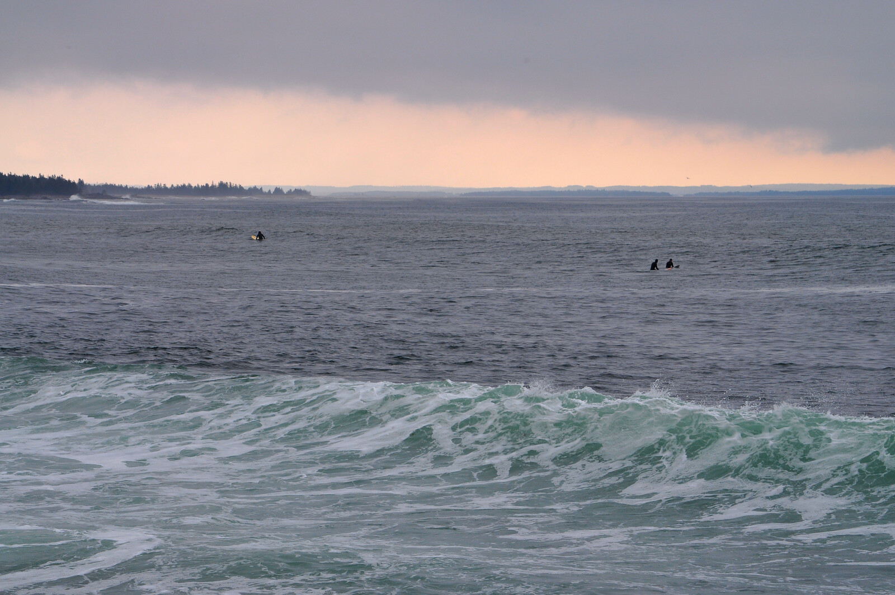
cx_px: 448
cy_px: 298
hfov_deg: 15.9
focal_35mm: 129
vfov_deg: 10.6
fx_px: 3203
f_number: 10
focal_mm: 86
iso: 200
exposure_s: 1/250
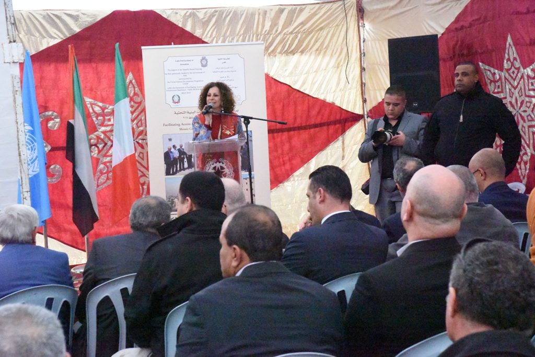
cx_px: 268
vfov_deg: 16.1
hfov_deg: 23.9
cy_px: 178
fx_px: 1263
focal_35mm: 85
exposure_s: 1/640
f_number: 13
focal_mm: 85
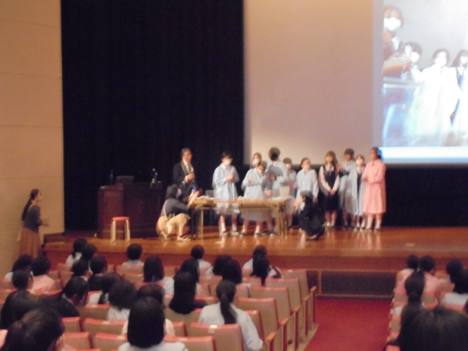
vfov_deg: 22.9
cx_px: 234
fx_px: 865
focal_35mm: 64
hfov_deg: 30.3
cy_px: 176
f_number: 5.6
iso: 800
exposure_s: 1/4
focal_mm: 11.5
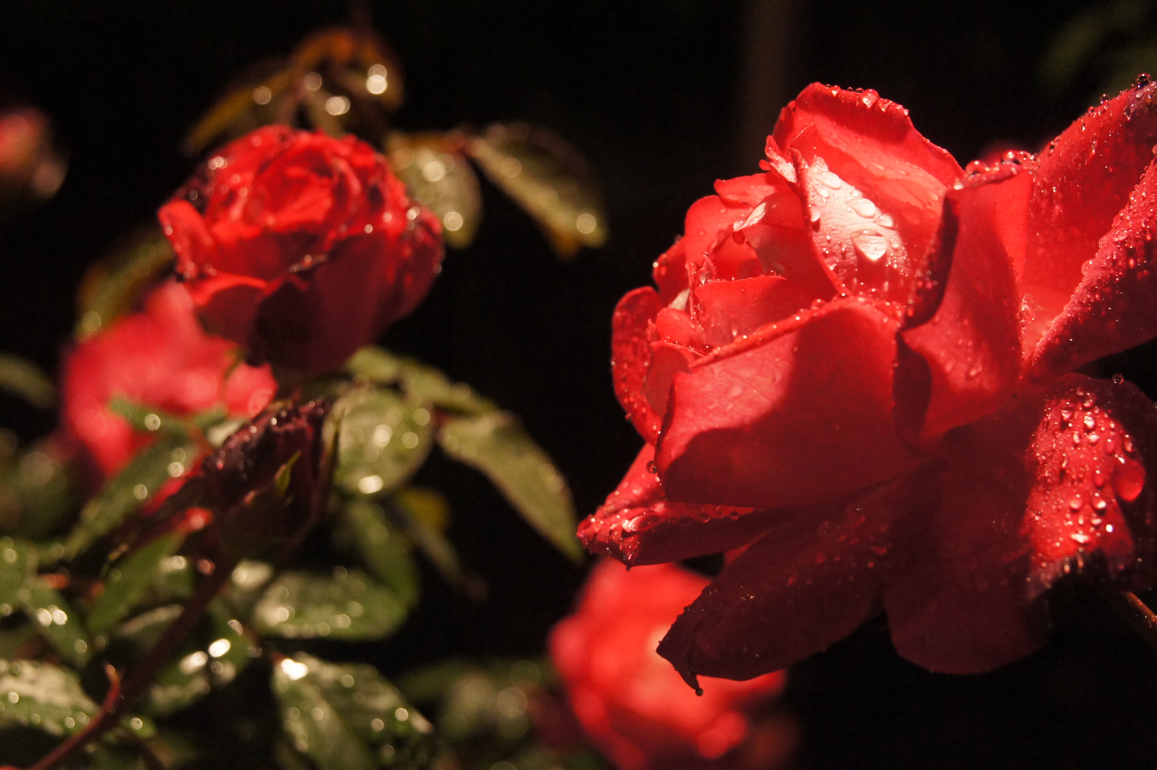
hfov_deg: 23.8
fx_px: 2746
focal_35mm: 86
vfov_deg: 16.0
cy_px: 385
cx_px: 578
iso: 3200
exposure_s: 1/60
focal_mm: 57
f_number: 6.3
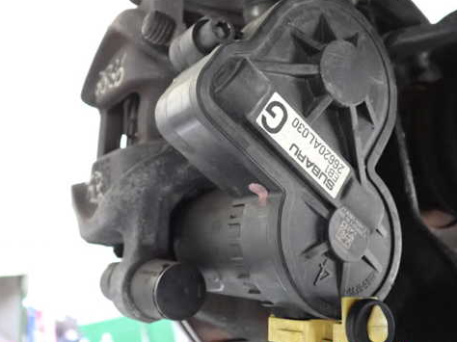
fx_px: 501
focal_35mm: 38
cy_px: 148
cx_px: 255
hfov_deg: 48.9
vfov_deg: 37.6
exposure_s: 1/200
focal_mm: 5.4
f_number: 2.3
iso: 2000
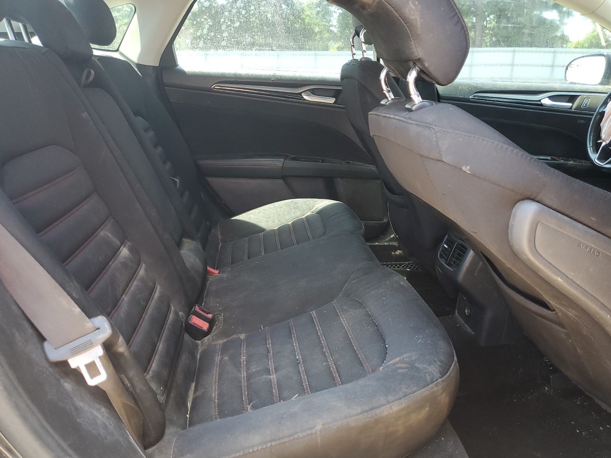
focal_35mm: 28
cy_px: 240
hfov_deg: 63.4
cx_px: 312
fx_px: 494
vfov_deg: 49.7
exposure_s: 1/120
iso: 68
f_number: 1.5
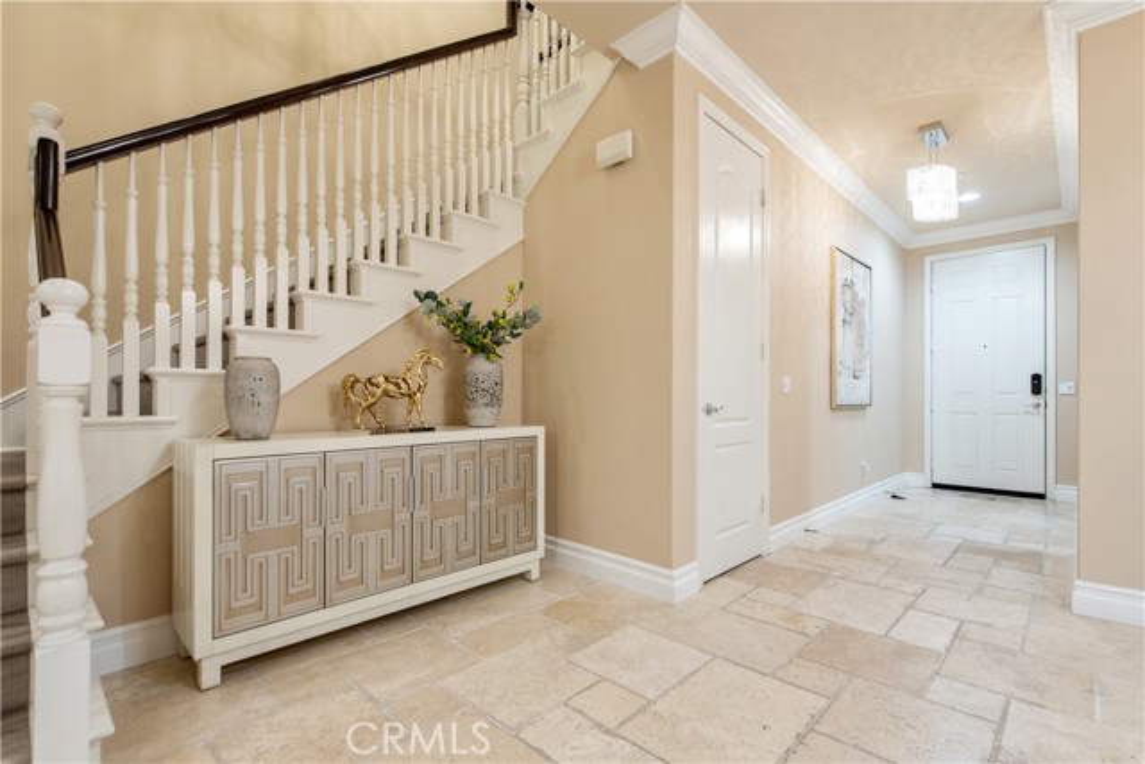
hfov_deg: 93.3
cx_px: 572
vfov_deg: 70.5
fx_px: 541
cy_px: 382
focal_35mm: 17
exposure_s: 1/60
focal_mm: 17
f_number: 4
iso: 720
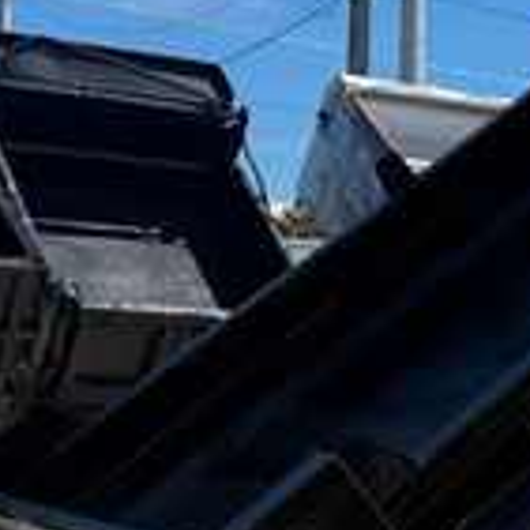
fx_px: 1663
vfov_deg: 18.0
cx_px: 887
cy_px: 368
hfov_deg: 16.0
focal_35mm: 96
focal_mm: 6.76
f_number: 1.78
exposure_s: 1/6173
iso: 80
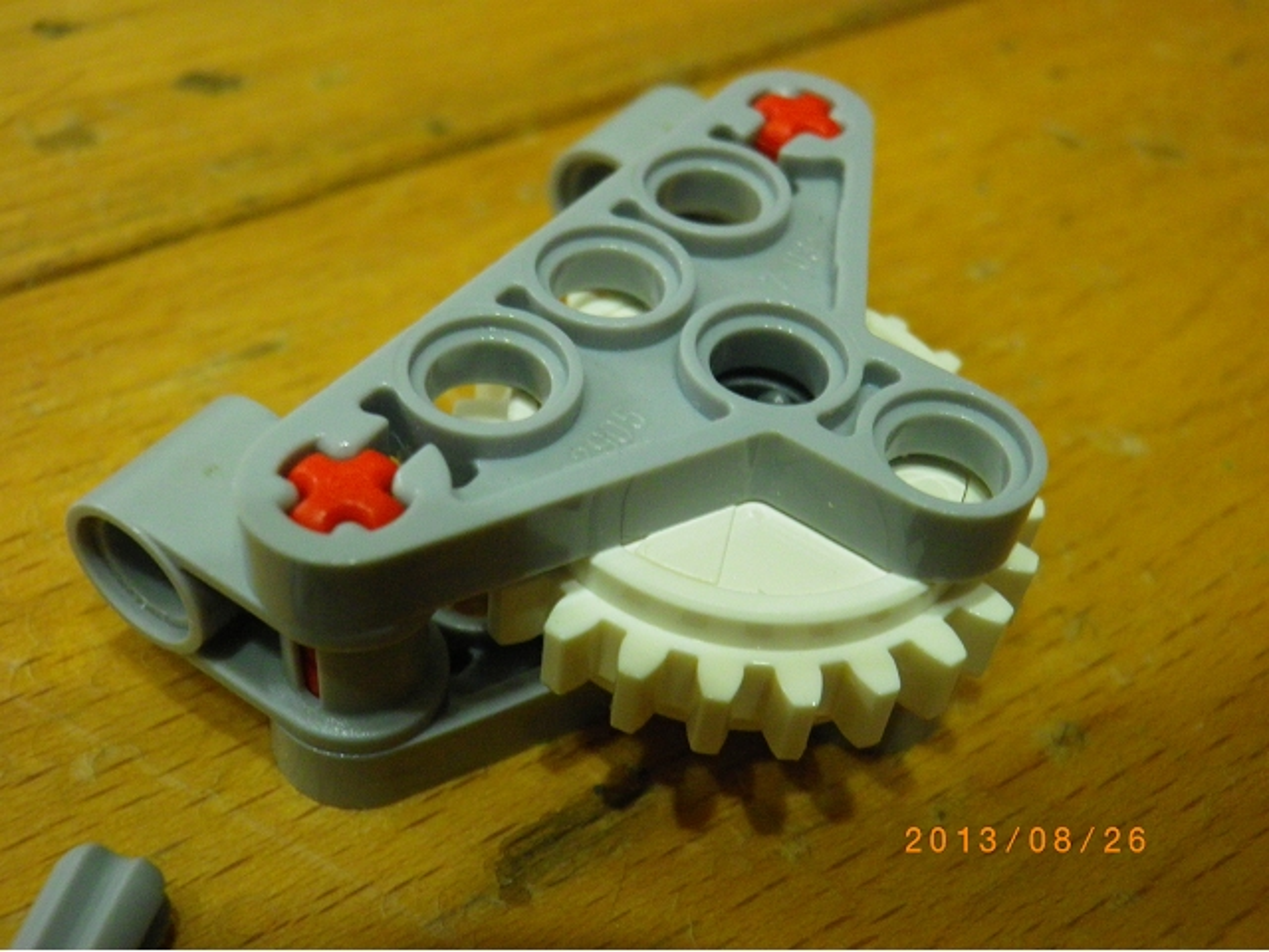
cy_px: 476
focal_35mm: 41
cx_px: 634
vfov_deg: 35.1
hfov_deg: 45.8
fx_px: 1503
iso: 400
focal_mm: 7.3
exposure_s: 1/8
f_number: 3.9
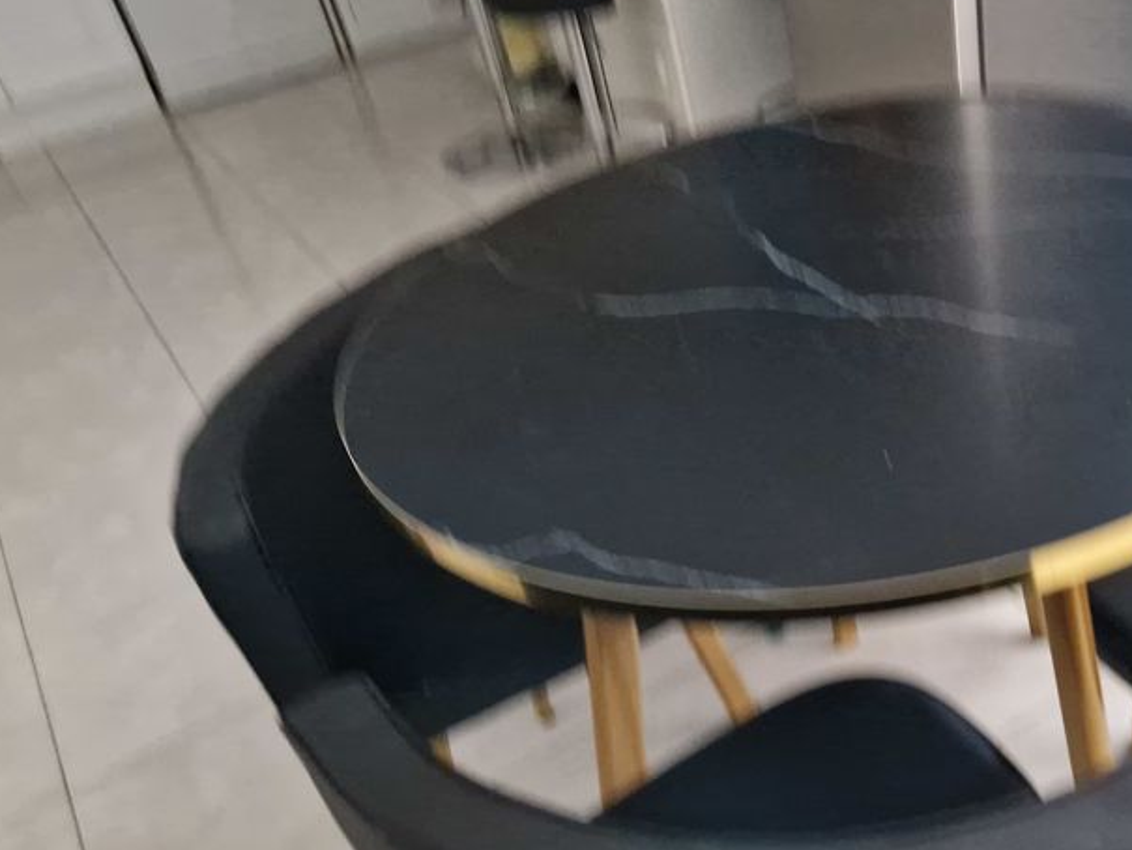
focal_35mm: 38
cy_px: 462
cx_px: 893
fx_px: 1243
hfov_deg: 46.6
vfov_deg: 37.7
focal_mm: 5.4
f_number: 1.8
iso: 640
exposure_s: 1/25
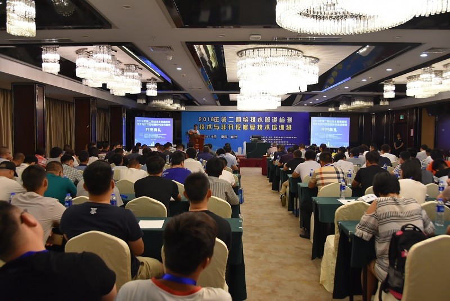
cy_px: 150
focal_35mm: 30
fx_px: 375
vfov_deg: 43.6
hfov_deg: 61.9
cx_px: 225
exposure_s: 1/80
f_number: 4.5
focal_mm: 20
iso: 800
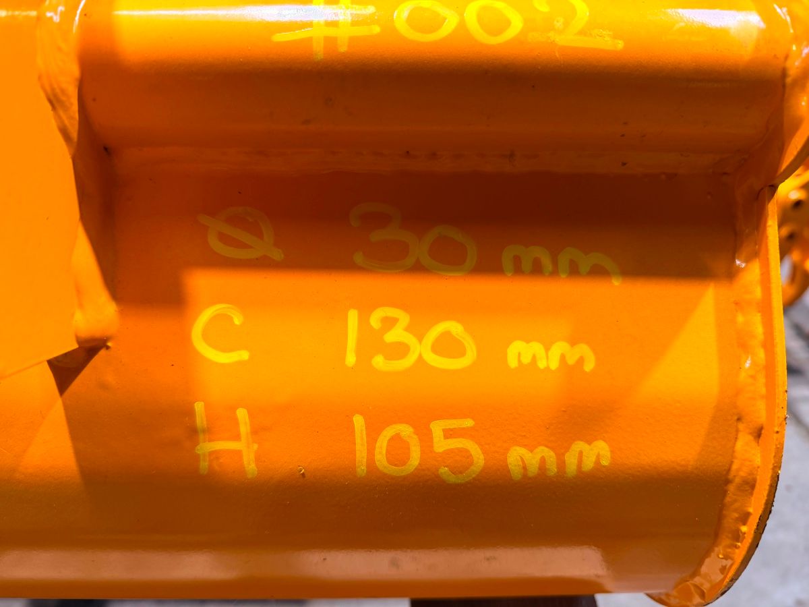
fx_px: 561
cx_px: 404
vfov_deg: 56.8
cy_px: 304
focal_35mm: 24
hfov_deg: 71.6
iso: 125
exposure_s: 1/50
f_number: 1.78
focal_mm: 6.76
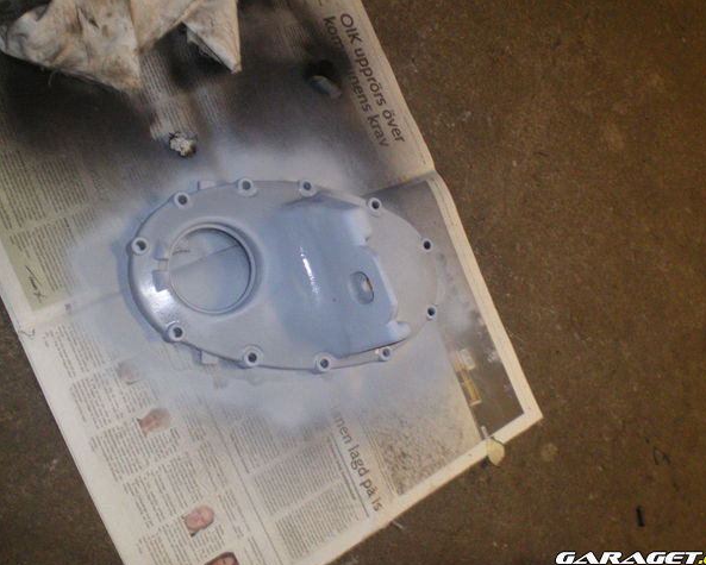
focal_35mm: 40
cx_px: 379
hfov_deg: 45.7
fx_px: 836
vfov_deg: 37.4
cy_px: 284
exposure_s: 1/50
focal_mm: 6.3
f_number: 3.1
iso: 400
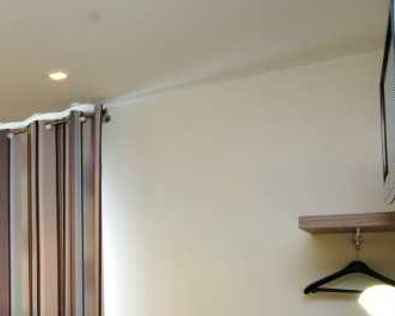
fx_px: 398
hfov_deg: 42.9
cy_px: 232
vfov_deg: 42.2
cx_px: -26
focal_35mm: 34
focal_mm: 10
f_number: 9
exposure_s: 1/5
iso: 320
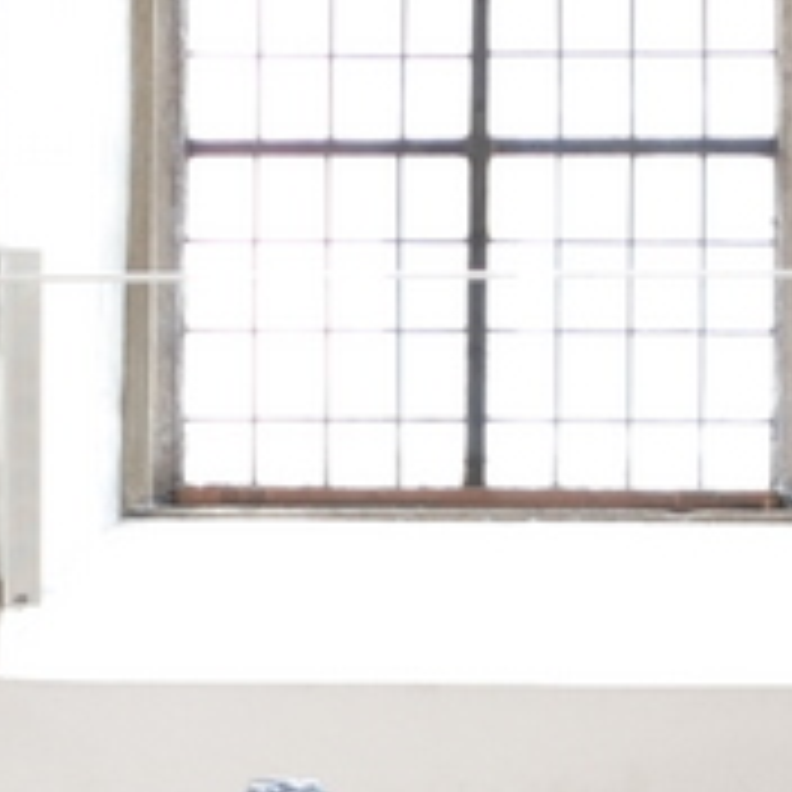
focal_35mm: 256
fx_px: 6615
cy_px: 918
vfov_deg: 6.8
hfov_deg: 6.9
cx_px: 371
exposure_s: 1/2
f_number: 6.3
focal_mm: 55
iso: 100
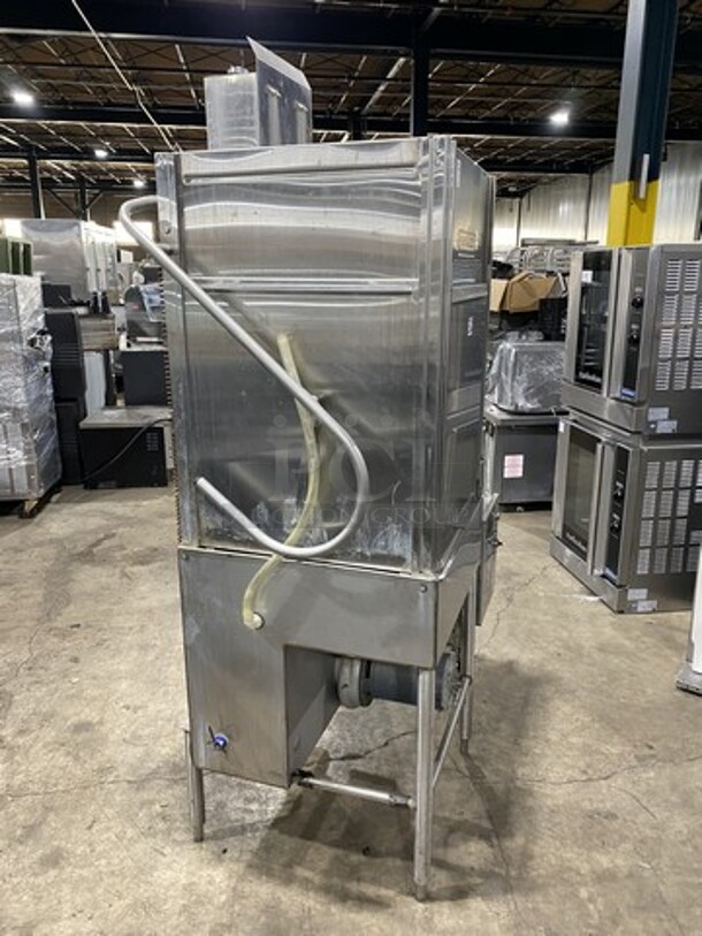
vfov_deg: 67.3
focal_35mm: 26
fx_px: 703
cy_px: 468
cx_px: 351
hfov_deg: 53.1
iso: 250
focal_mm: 4.25
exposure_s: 1/60
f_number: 1.8
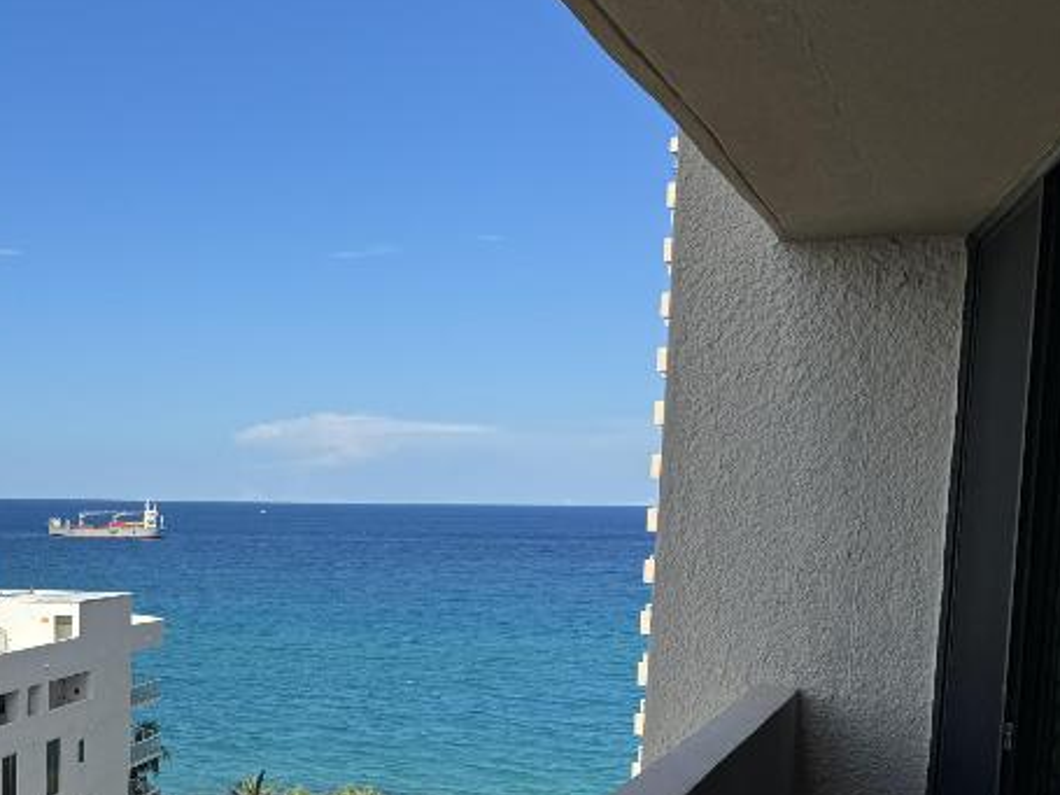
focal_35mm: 54
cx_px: 161
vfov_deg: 26.2
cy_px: 699
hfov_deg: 34.1
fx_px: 1653
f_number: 1.78
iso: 80
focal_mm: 6.86
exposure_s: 1/5814
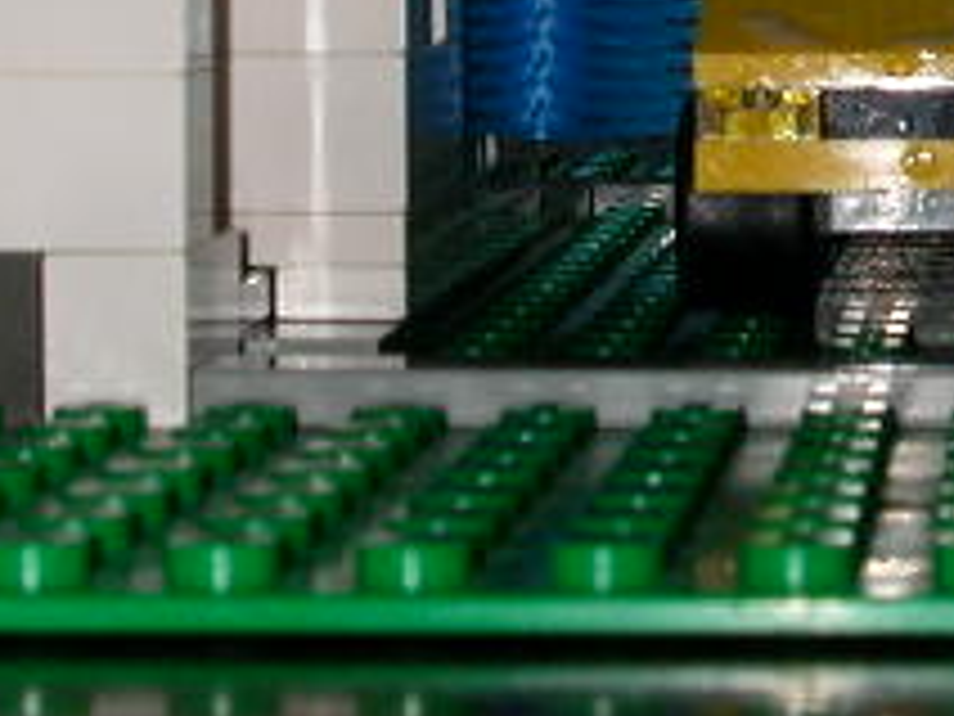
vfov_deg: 10.0
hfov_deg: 13.0
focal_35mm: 148
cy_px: 9
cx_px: 1098
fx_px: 4079
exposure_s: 1/59.9
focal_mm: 7.5
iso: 100
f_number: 5.2
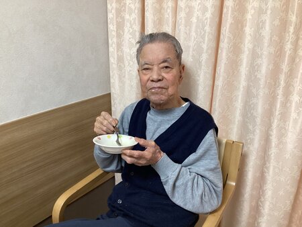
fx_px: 271
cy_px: 114
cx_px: 151
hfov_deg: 58.3
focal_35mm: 31
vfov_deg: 45.5
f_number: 2.4
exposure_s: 1/60
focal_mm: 3.3
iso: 200
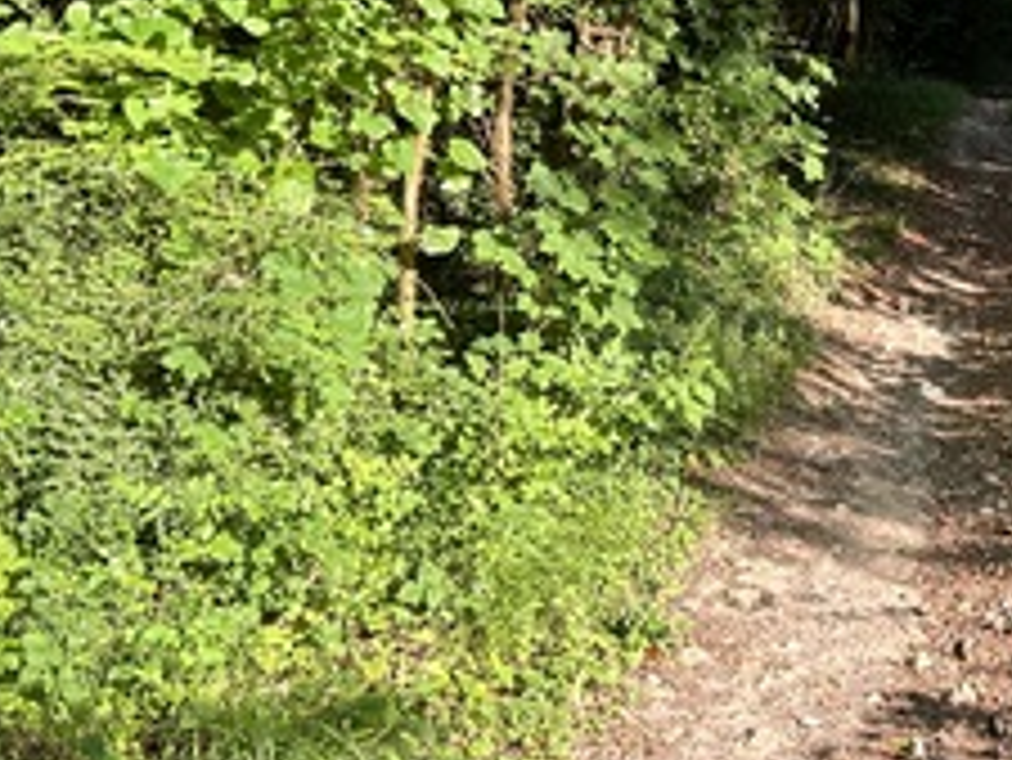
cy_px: 13
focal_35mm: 64
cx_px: 1052
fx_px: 1872
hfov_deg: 28.1
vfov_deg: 22.2
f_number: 1.78
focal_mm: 6.86
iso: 80
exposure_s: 1/339
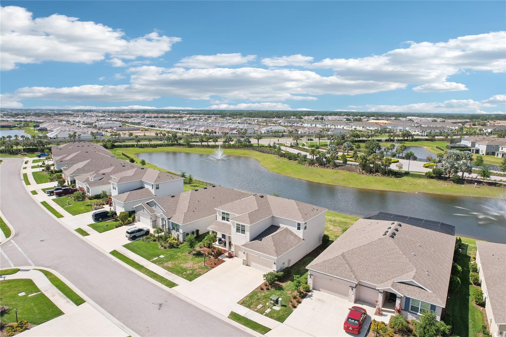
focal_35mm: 22
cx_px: 253
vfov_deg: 57.2
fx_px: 309
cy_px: 168
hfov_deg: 78.6
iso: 120
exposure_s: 1/3200
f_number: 2.8
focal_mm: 8.4
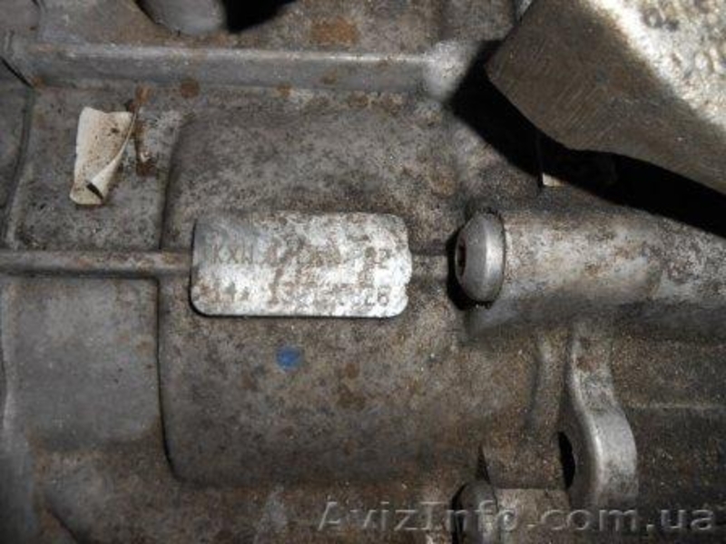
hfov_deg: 67.3
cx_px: 363
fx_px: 545
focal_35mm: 26
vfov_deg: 53.1
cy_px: 272
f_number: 11.5
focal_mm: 4.6
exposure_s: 1/25
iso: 80
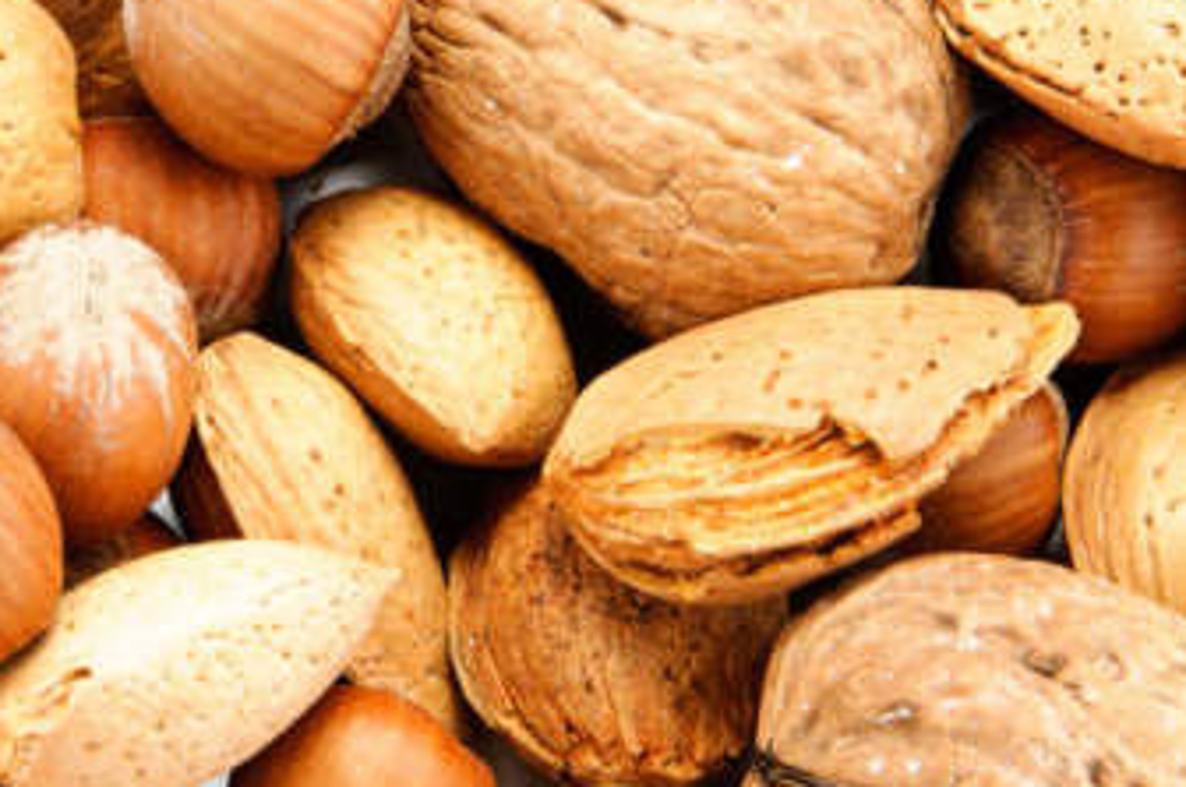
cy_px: 254
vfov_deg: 7.5
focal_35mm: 182
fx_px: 5987
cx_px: 286
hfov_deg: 11.3
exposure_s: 1/100
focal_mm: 68
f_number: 20
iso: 100
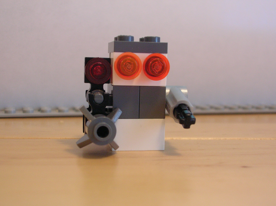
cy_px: 103
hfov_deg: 33.3
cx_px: 138
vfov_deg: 25.2
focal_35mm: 58
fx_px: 462
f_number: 3.5
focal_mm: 9.6
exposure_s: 1/5.8
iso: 143
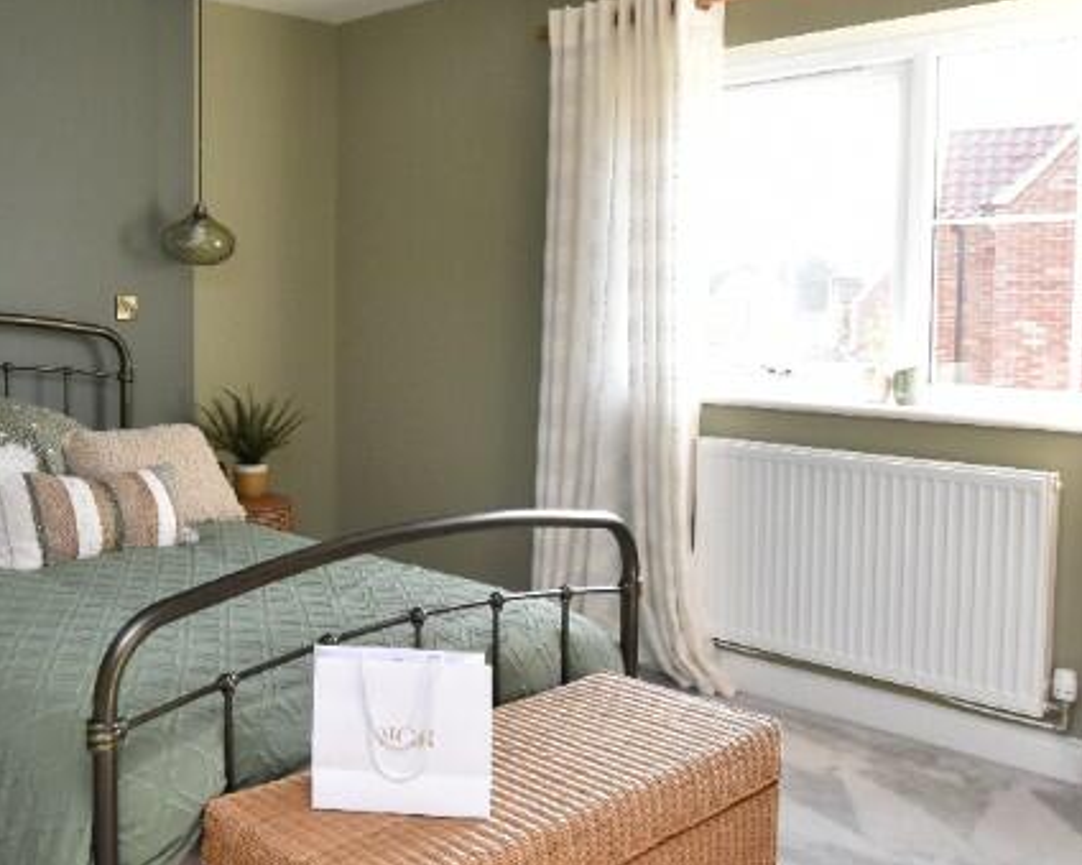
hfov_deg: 49.4
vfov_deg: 43.2
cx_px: 199
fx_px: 1089
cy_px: 356
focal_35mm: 34
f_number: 7.1
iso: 800
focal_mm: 10
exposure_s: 1/80
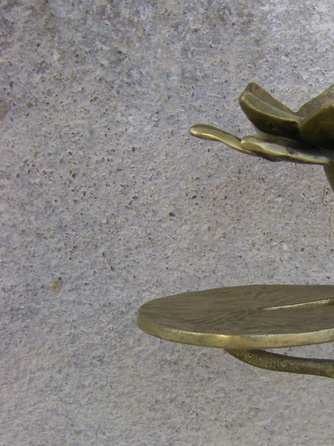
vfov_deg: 23.8
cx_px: 348
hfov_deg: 17.7
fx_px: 1042
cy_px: 344
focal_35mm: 81
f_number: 3.5
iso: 64
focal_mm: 6.3
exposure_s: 1/60
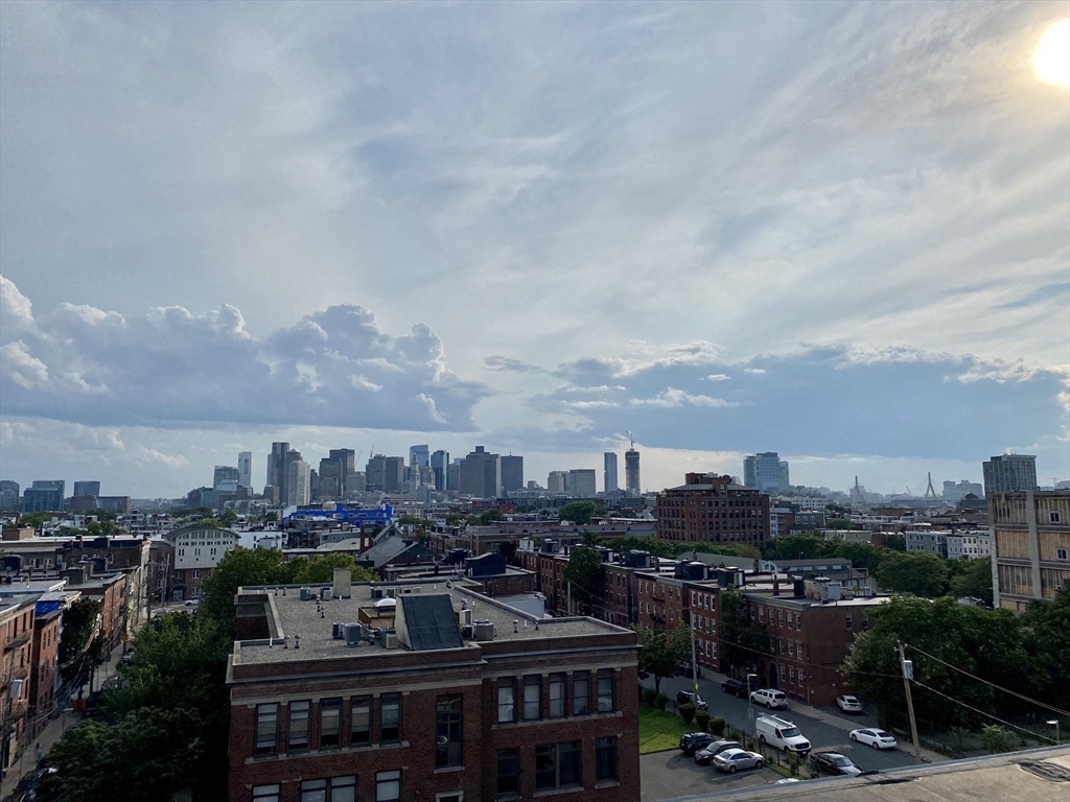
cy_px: 401
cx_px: 535
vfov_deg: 53.1
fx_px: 804
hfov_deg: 67.3
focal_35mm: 26
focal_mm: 4.25
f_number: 1.8
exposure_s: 1/7194
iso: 32
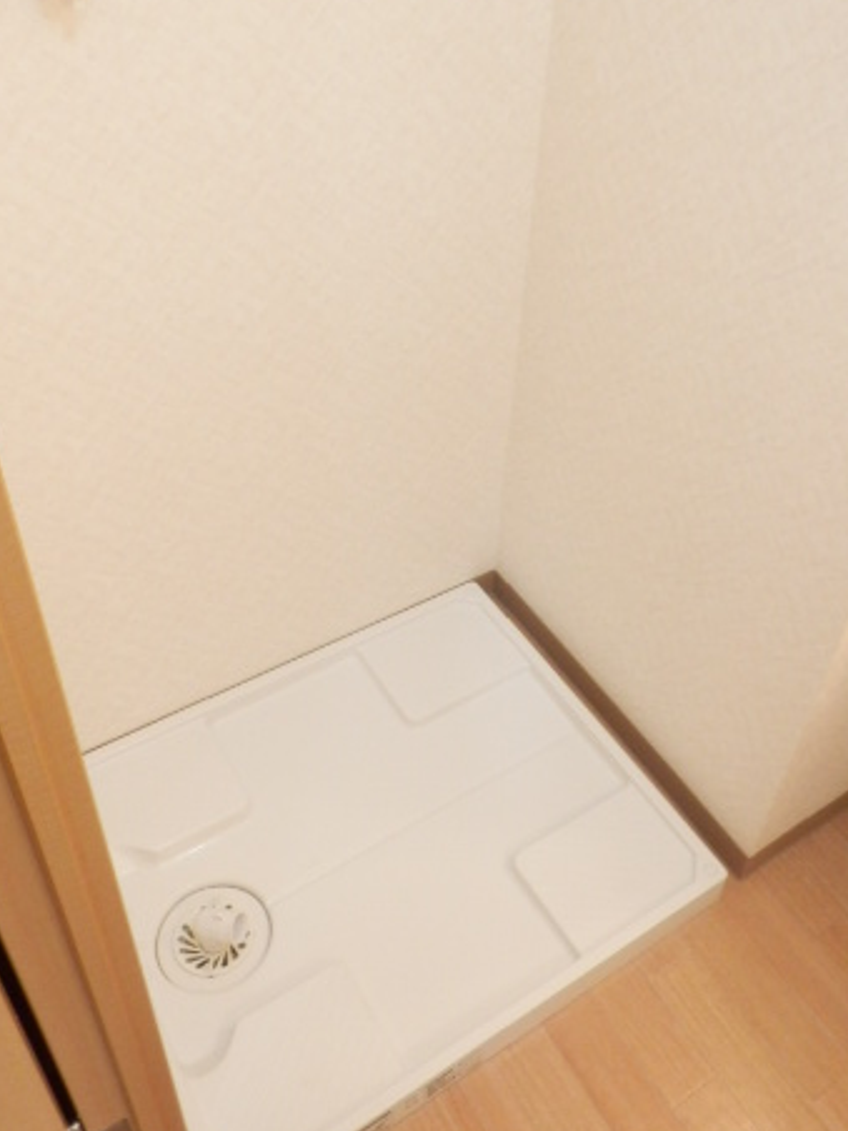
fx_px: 1111
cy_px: 443
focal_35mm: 34
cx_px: 508
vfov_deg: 53.5
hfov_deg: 41.6
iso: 400
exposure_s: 1/30
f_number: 3
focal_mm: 4.2
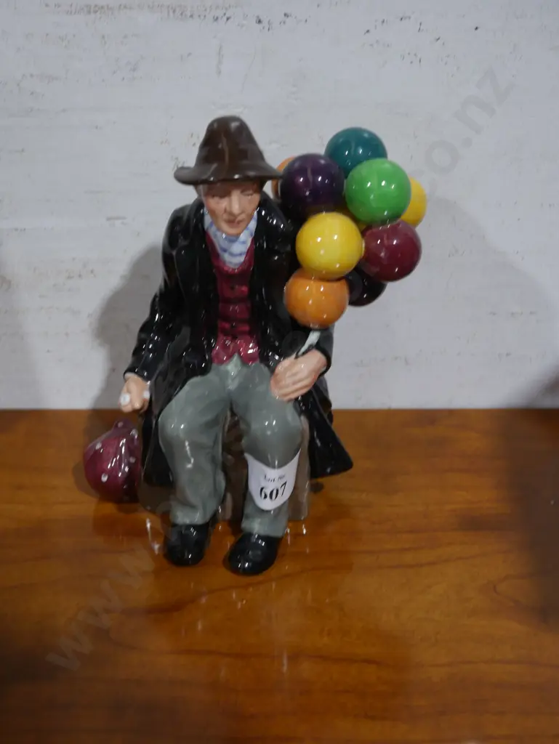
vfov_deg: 35.5
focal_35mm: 54
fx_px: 1162
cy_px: 372
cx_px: 280
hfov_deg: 27.1
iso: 640
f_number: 5.3
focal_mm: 27
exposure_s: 1/60
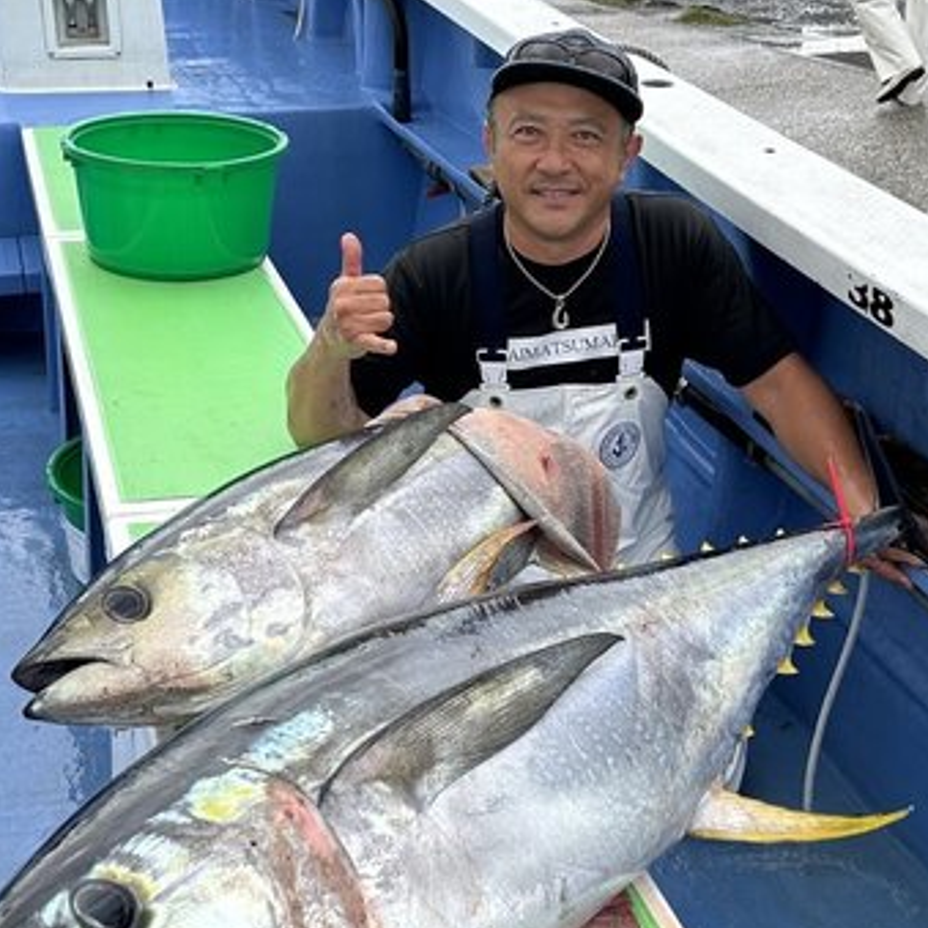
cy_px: 594
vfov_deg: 41.5
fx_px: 1213
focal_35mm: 40
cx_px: 427
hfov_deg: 41.8
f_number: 1.78
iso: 80
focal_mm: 6.86
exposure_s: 1/729
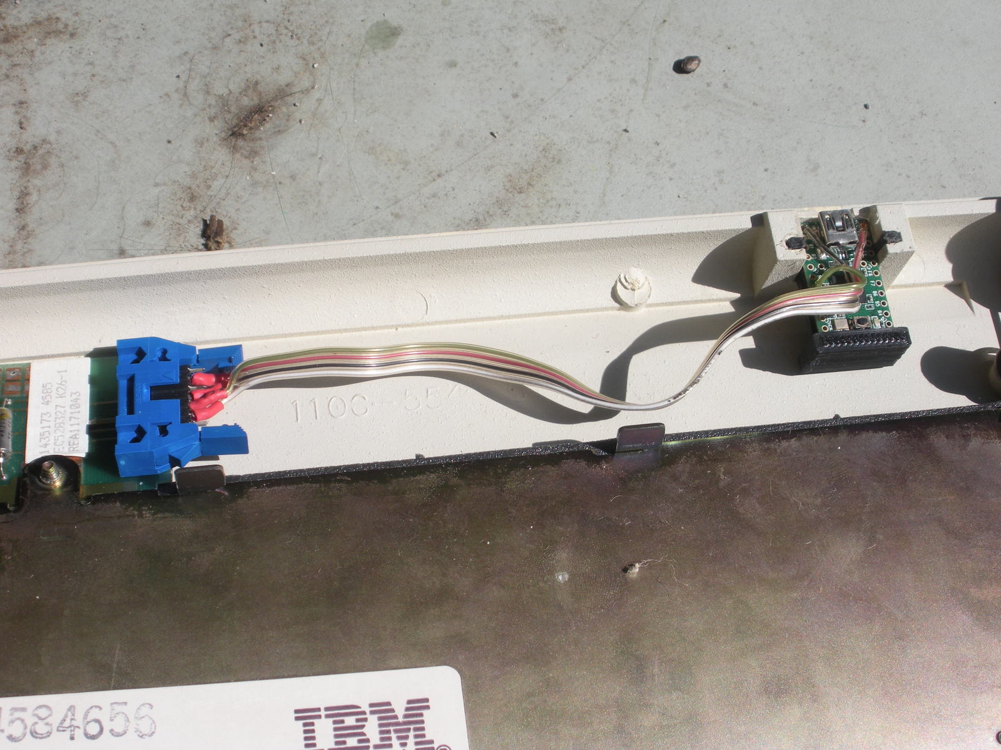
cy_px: 375
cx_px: 500
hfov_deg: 36.8
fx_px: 1504
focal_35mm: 52
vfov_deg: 28.0
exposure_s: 1/502
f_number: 4.4
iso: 64
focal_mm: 9.1
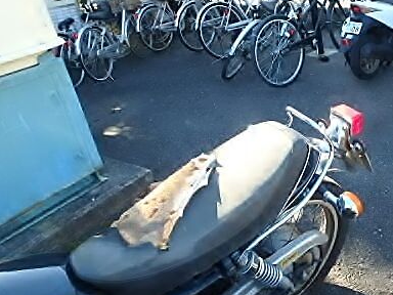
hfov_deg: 48.9
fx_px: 397
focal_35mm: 35
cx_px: 326
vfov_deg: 39.7
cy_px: 76
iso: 400
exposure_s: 1/250
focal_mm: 3.7
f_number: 3.5
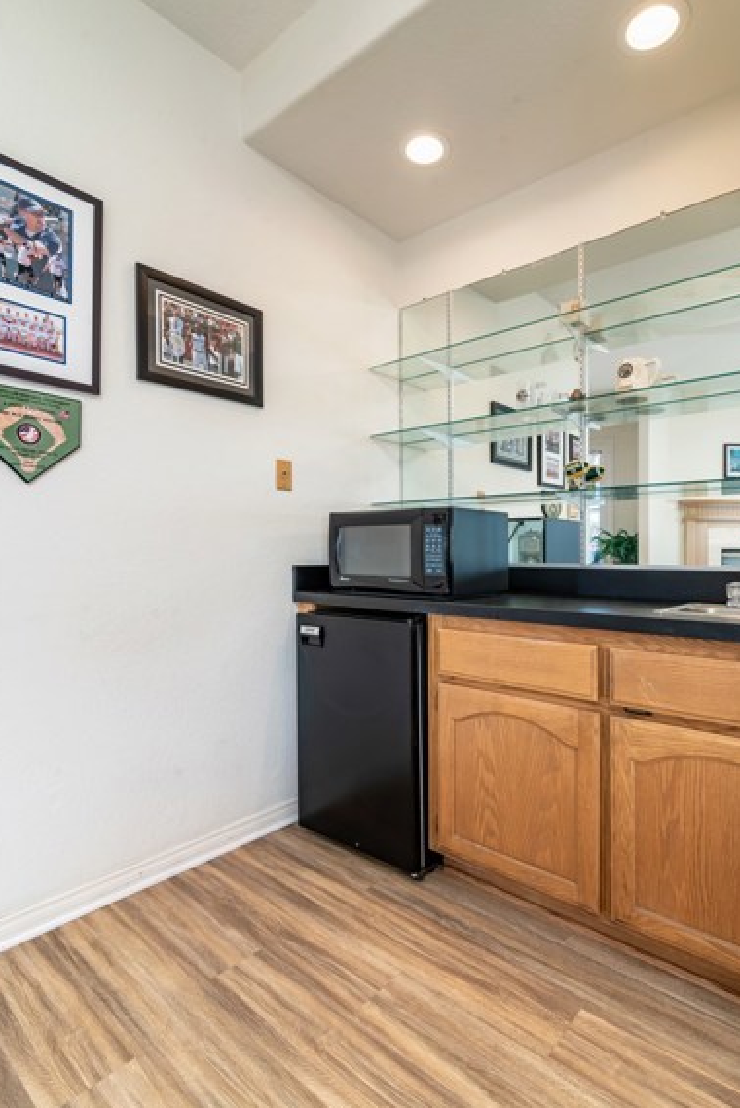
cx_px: 402
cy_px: 559
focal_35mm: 18
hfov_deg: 67.3
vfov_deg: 90.0
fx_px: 554
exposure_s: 1/100
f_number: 10
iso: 200
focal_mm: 16
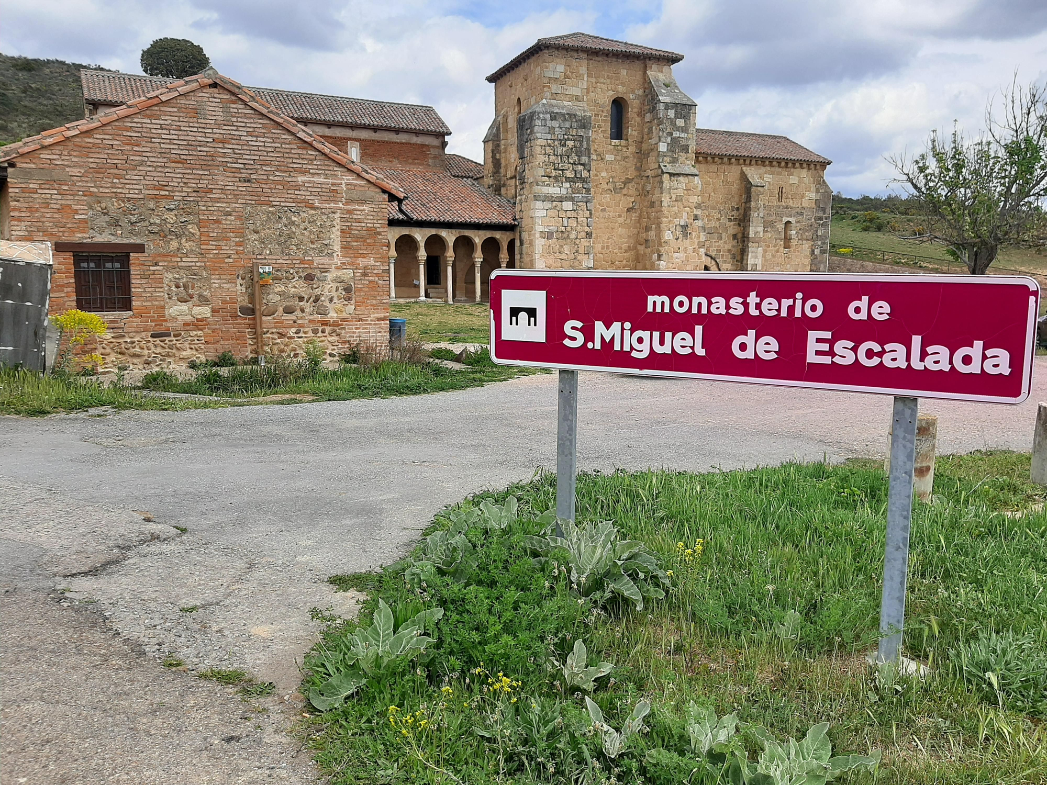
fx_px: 817
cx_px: 524
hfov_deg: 65.3
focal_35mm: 27
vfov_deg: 51.4
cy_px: 392
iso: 40
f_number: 1.7
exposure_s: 1/1656
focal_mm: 3.93
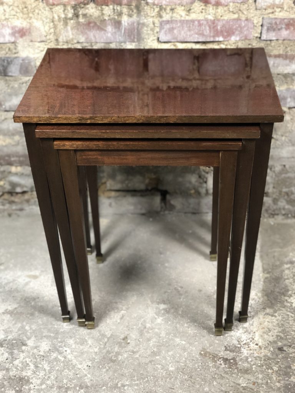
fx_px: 591
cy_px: 196
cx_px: 148
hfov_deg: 28.0
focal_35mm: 52
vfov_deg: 36.8
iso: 160
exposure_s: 1/25
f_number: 2.4
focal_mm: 6
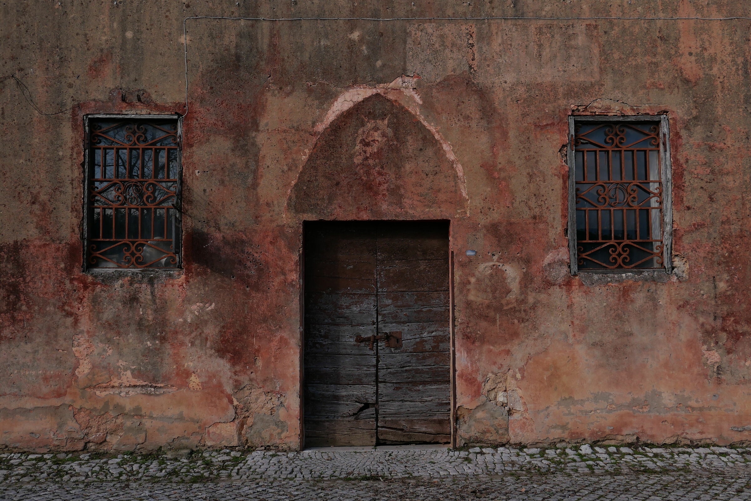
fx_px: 835
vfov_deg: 33.4
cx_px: 376
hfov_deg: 48.5
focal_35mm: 40
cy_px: 250
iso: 200
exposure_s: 1/1000
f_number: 4
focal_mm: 17.9
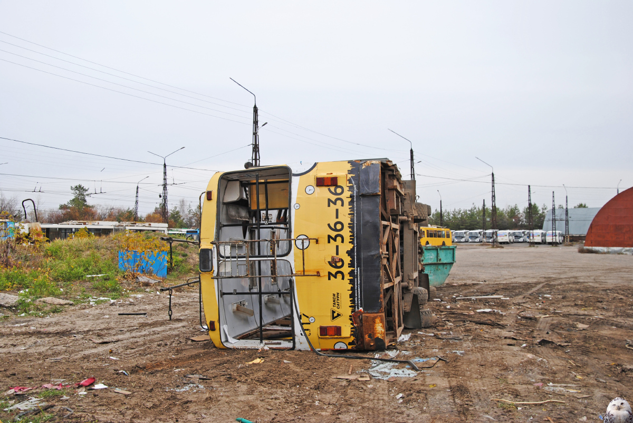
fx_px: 686
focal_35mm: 39
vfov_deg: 34.3
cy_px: 212
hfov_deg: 49.5
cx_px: 316
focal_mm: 26
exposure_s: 1/125
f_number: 5.6
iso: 100
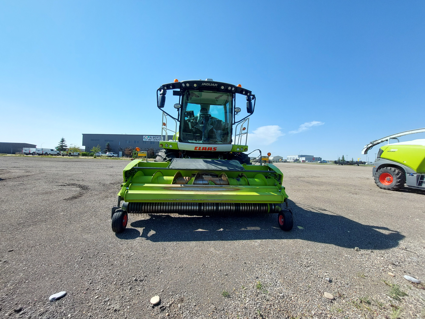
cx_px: 212
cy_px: 160
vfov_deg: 89.9
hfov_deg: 106.2
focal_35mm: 13
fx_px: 160
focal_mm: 1.74
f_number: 2.2
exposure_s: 1/1566
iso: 50
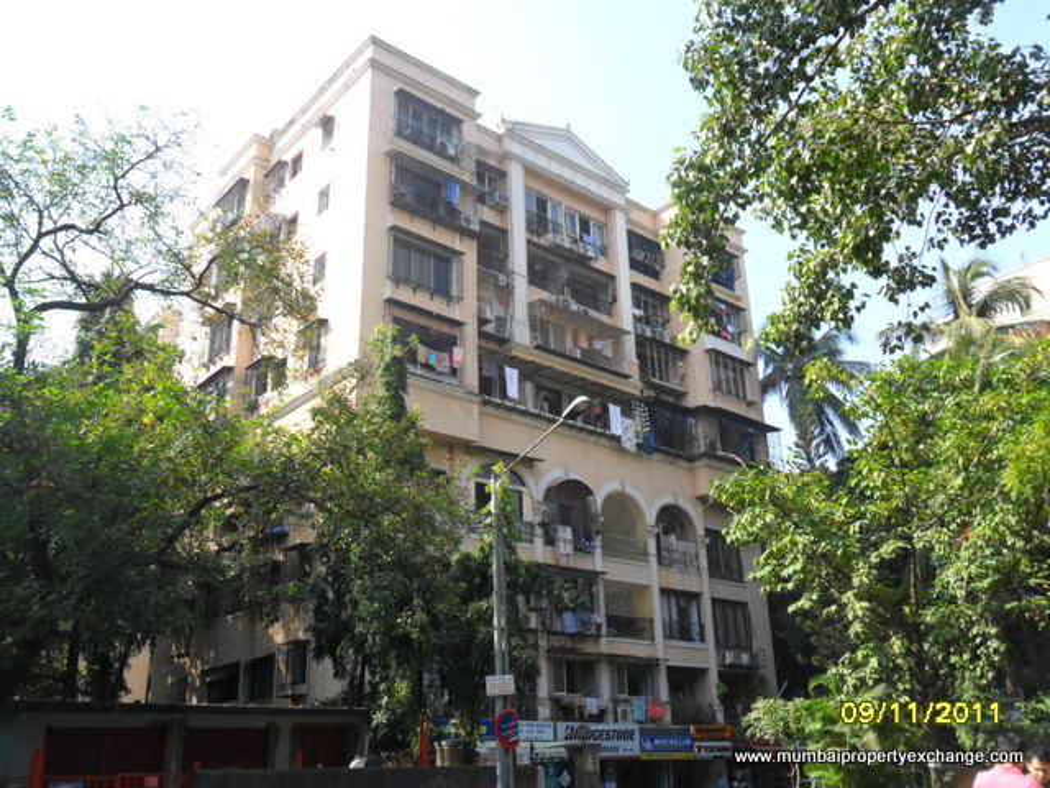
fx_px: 971
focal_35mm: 32
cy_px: 394
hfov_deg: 56.8
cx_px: 525
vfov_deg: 44.2
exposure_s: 1/350
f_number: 3.7
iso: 100
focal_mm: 5.7
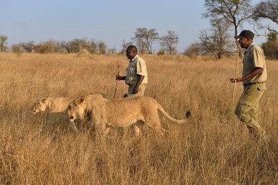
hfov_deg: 28.8
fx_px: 541
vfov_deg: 19.5
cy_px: 92
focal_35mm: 70
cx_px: 139
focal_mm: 70
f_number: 8
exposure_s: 1/250
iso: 200
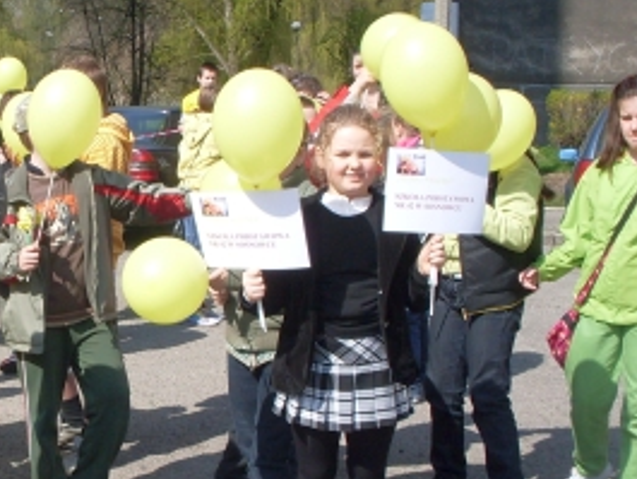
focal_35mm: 76
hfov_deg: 24.7
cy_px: 255
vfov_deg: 19.4
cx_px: 34
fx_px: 1399
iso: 80
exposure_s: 1/125
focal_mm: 6.3
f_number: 8.4
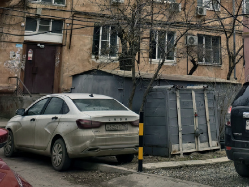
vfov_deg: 19.9
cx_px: 174
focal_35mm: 68
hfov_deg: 28.3
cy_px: -54
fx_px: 489
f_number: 1.57
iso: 72
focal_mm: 6.54
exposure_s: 1/1205
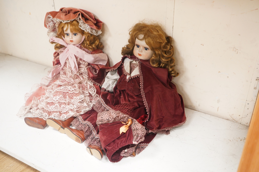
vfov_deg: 36.8
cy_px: 86
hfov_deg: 53.2
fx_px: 259
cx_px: 130
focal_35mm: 36
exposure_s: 1/100
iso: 3200
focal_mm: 36
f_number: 4
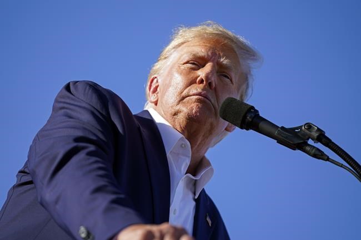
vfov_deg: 6.9
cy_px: 120
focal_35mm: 200
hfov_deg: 10.3
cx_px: 180
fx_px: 2005
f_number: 2.8
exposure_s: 1/2500
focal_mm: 200
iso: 200
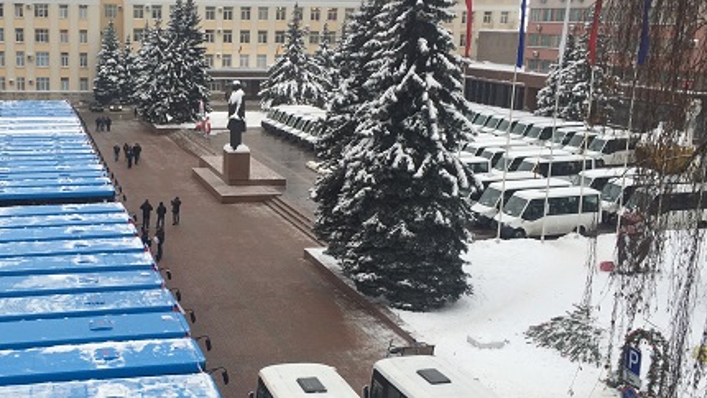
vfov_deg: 24.8
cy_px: 257
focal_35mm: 48
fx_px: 900
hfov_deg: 41.9
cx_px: 195
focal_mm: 4.15
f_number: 2.2
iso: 32
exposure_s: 1/100
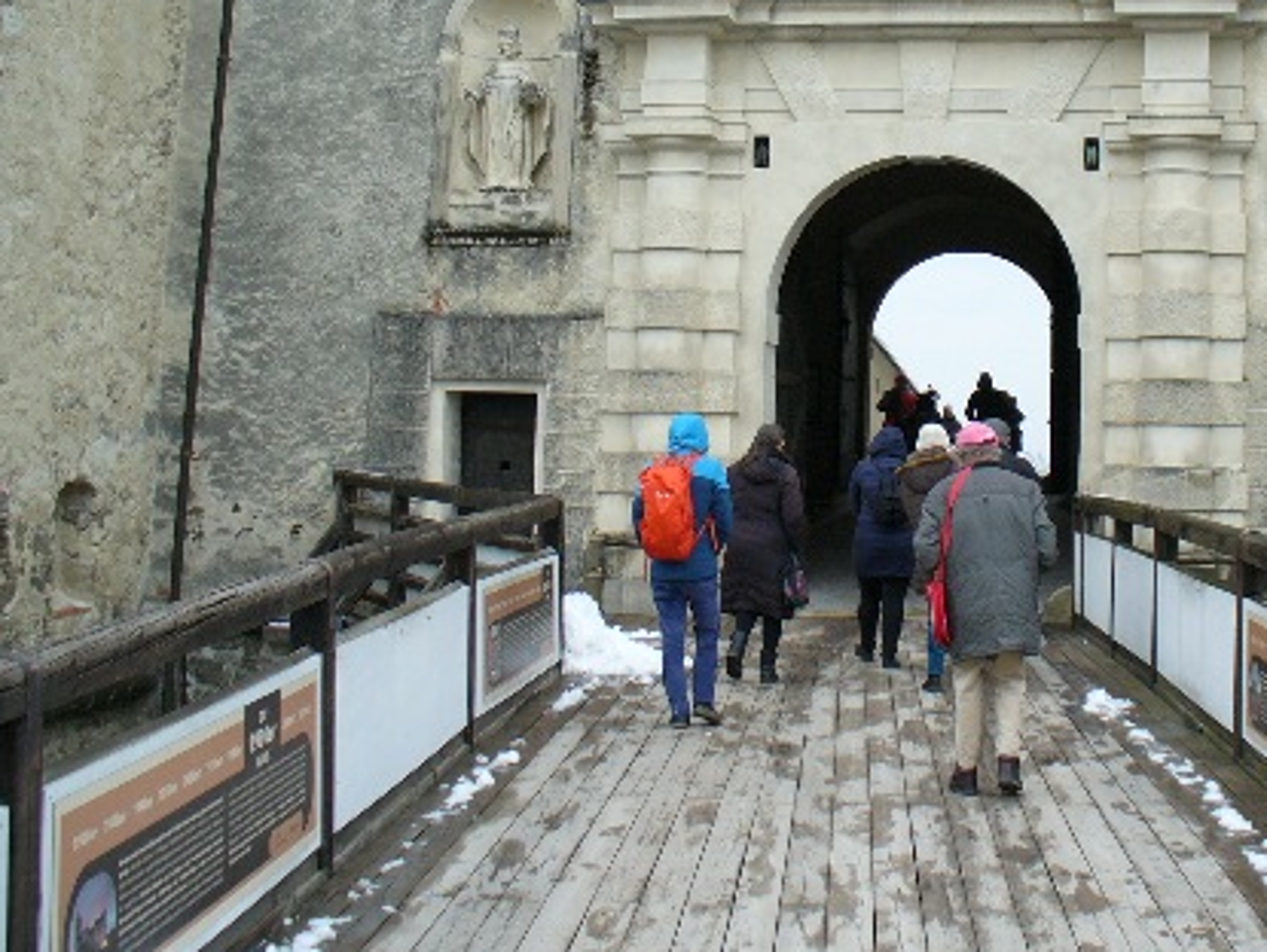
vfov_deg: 25.4
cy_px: 235
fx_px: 2088
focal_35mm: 57
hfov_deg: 33.2
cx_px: 922
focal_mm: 6.1
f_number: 2.8
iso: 80
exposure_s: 1/400
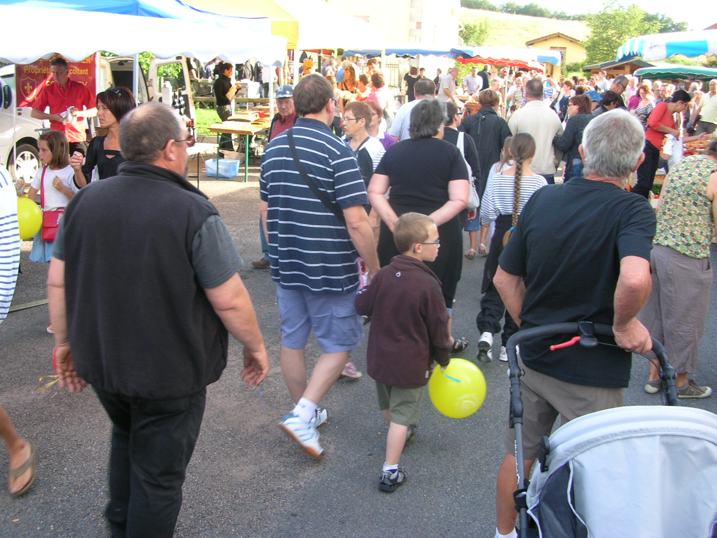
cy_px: 269
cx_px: 358
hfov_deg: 50.1
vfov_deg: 38.7
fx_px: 766
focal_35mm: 37
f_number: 2.9
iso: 50
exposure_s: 1/71
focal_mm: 6.2
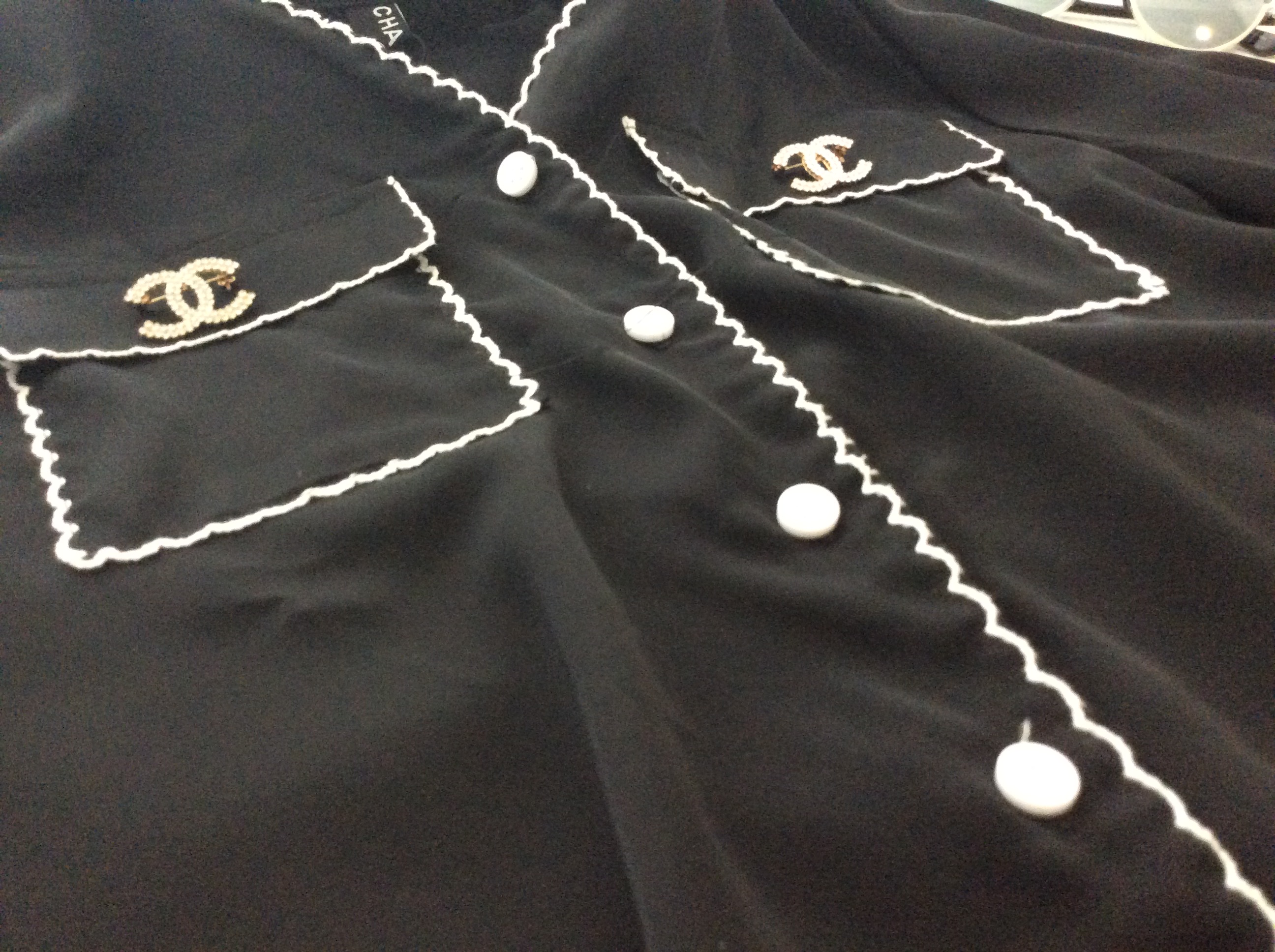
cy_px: 476
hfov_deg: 56.9
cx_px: 638
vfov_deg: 44.1
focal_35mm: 32
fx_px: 1177
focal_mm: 3.3
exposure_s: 1/17
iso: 320
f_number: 2.4
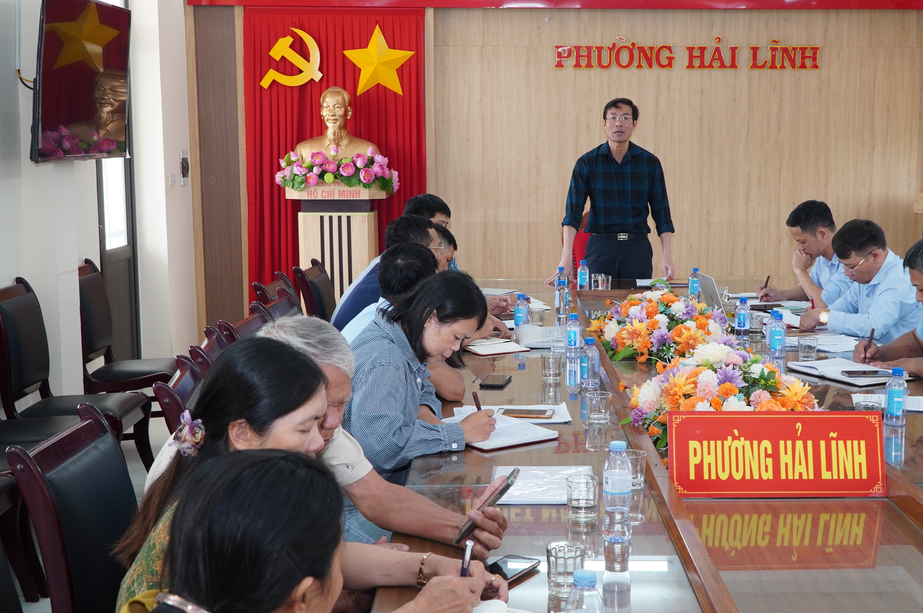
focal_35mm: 44
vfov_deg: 30.5
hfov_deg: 44.4
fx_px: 1127
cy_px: 318
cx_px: 540
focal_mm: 24
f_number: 5.6
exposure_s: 1/40
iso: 250
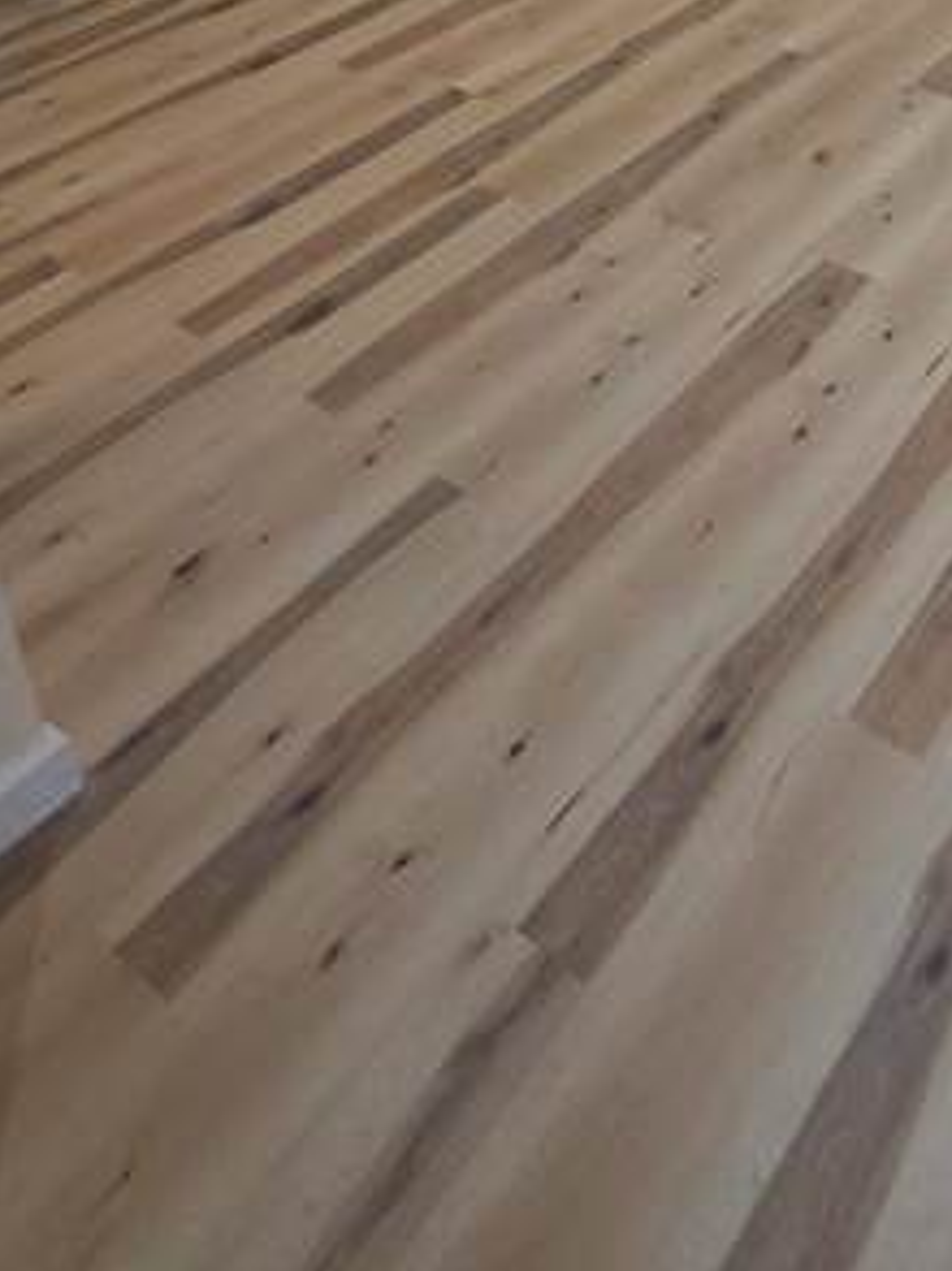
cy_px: -246
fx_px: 1249
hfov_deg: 35.9
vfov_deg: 39.4
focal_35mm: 34
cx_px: 1030
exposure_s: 1/120
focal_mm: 2.2
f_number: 1.9
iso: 200
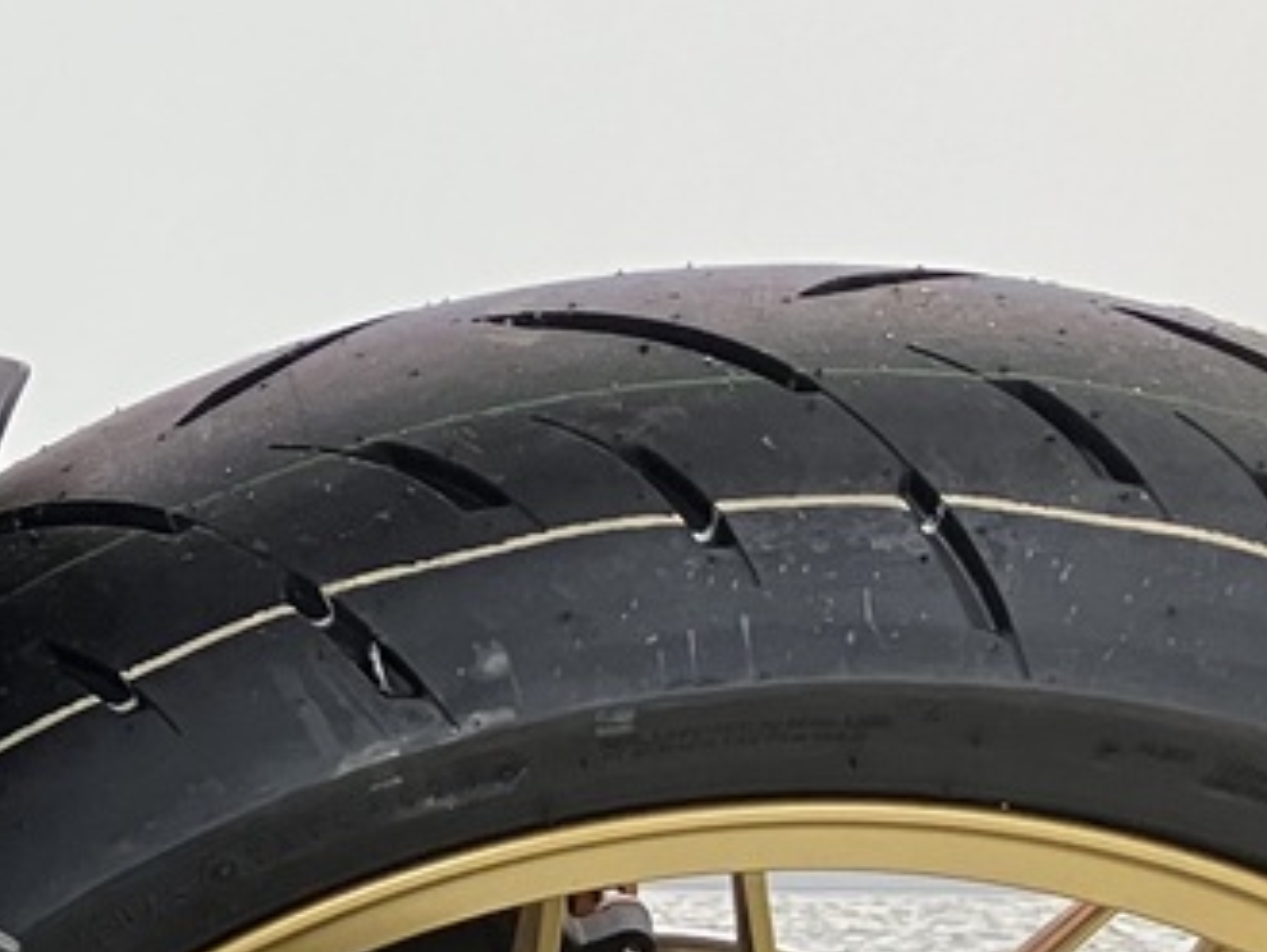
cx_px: -1094
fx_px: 4469
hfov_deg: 14.1
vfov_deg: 11.9
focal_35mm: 122
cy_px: 1198
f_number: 1.8
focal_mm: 3.99
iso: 80
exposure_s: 1/50
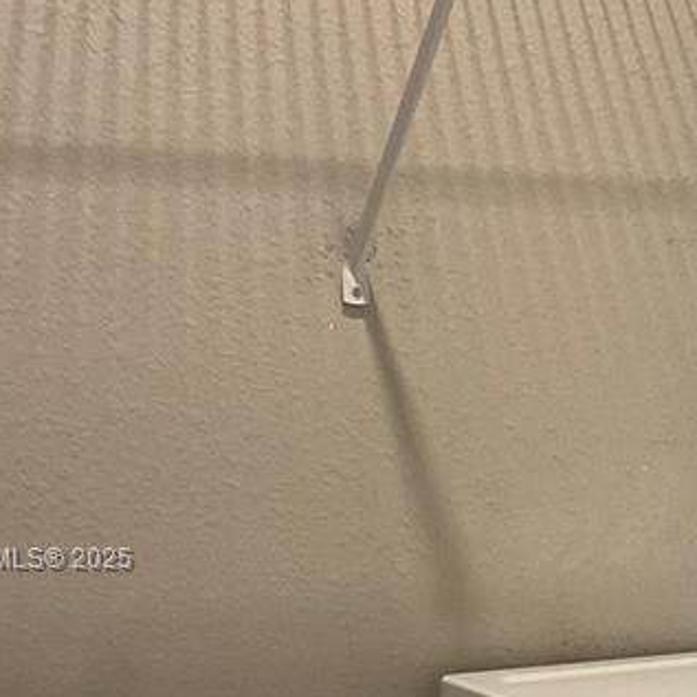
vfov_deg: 17.8
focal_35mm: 97
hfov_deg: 17.5
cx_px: 719
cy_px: 561
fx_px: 2210
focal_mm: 3
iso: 125
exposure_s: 1/60
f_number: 1.8
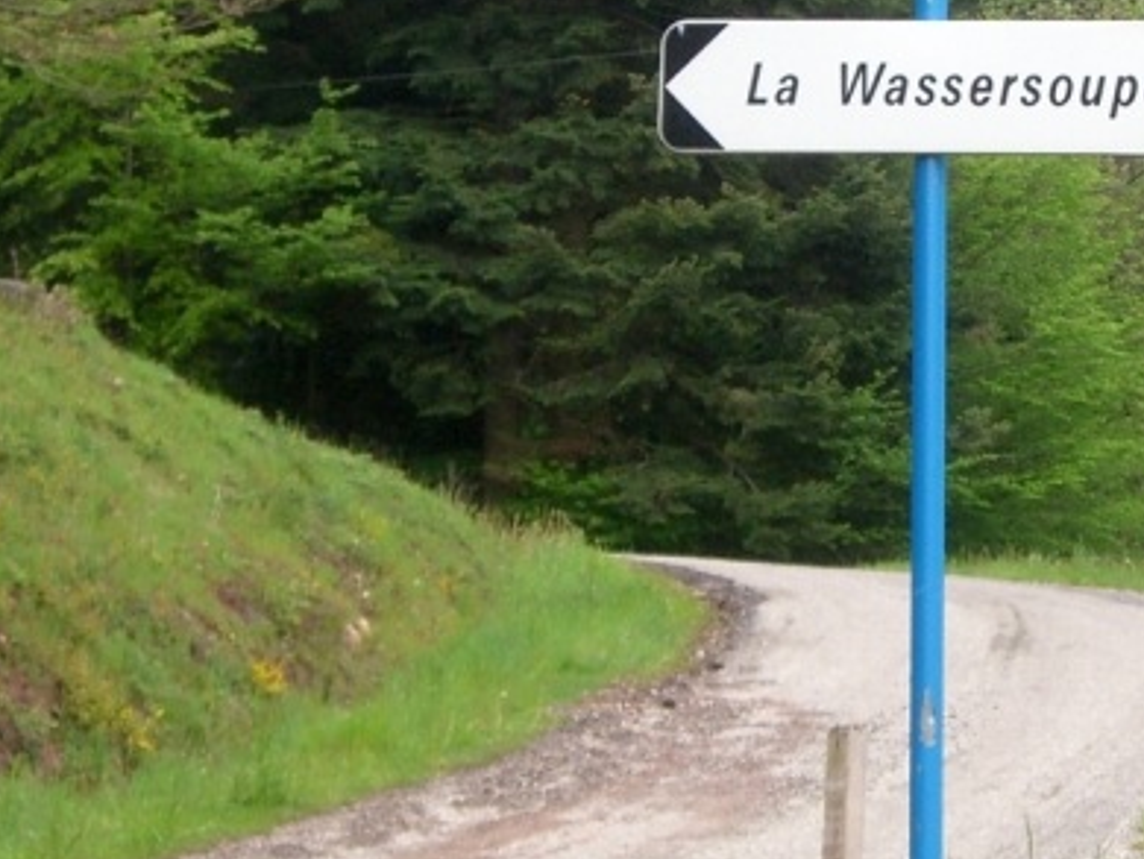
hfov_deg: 13.5
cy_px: 388
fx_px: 4828
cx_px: 704
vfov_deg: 10.2
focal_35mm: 146
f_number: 5.2
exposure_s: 1/100
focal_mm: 18.6
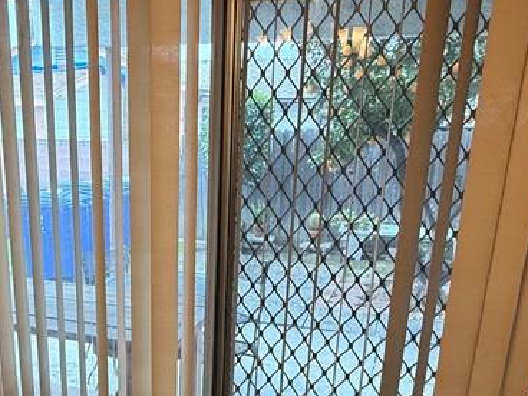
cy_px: 307
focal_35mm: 39
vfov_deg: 35.8
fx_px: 595
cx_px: 201
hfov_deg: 47.5
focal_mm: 2.22
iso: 200
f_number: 2.2
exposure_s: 1/60
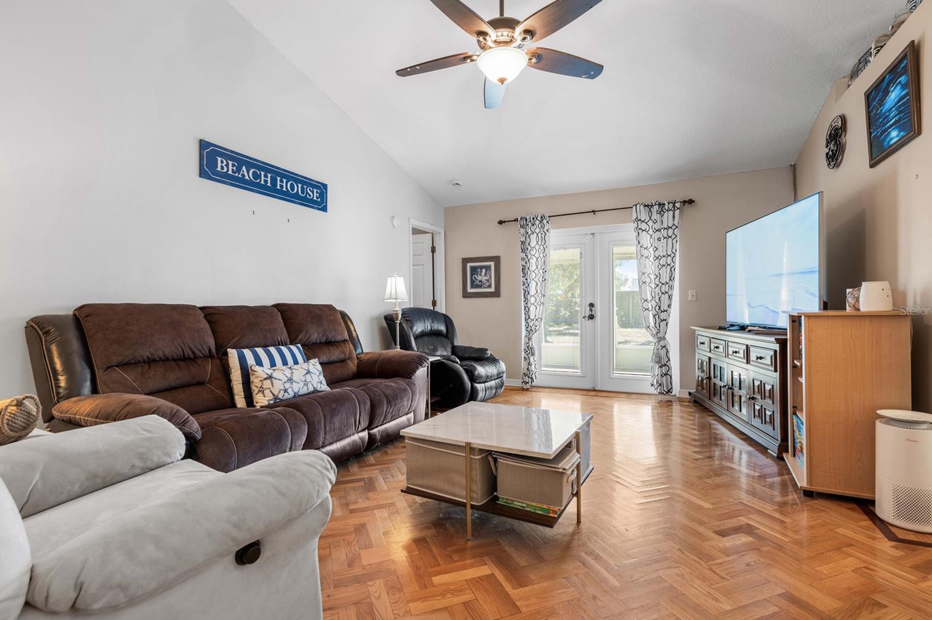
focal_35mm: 17
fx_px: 440
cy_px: 310
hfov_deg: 93.3
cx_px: 460
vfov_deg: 70.4
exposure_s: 1
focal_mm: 16
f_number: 8
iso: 200
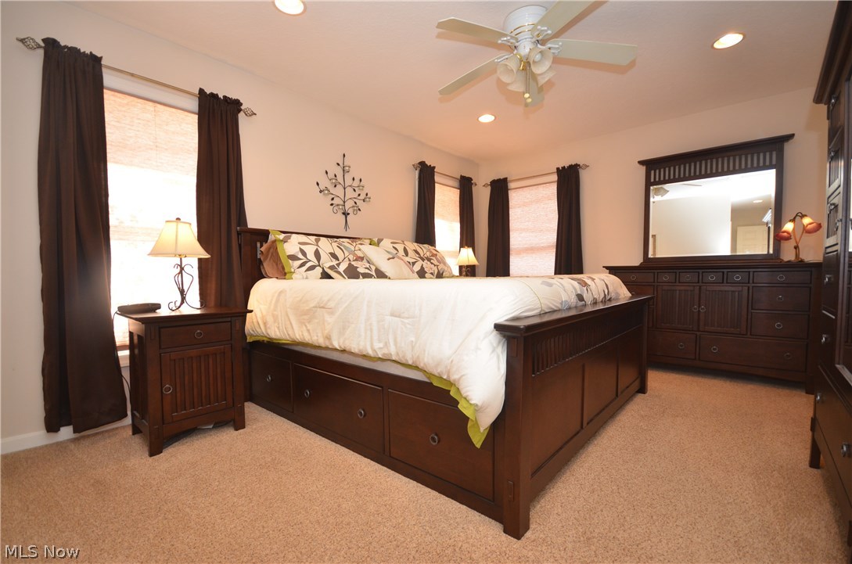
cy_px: 282
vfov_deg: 77.1
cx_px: 426
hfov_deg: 100.5
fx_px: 354
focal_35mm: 15
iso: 560
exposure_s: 1/60
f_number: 4
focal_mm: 10
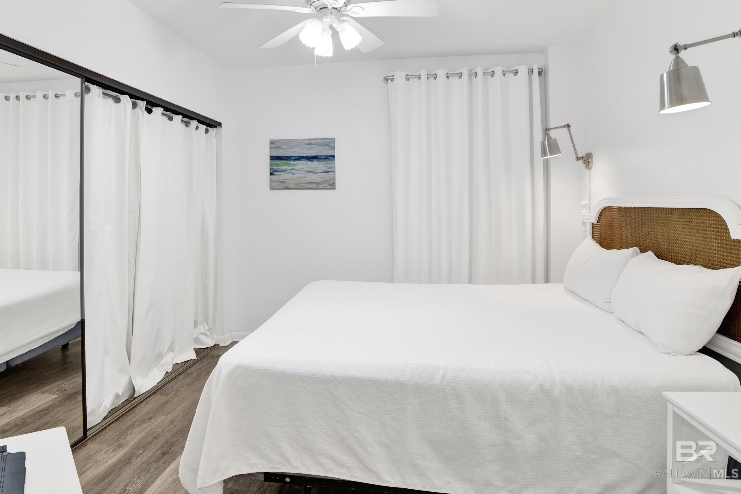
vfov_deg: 56.9
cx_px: 317
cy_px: 201
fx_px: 453
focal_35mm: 22
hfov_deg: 78.1
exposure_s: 1/2.5
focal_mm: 18
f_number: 11
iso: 200
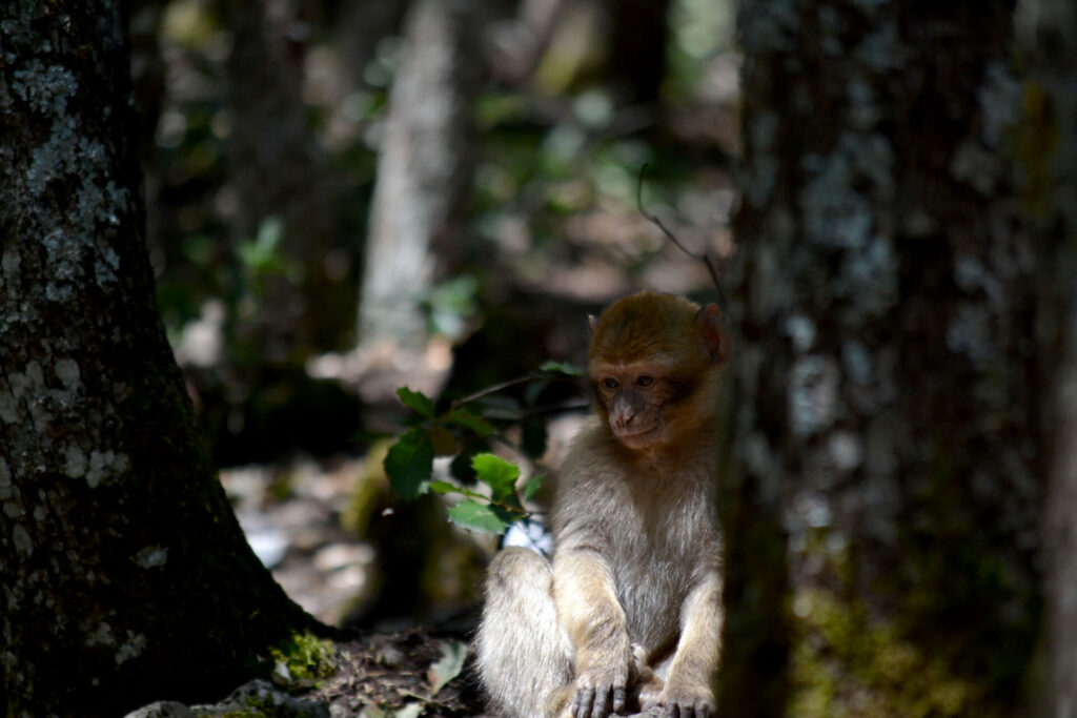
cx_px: 538
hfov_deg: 6.9
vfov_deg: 4.6
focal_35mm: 300
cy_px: 359
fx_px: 8976
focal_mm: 200
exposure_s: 1/250
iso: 400
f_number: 5.6
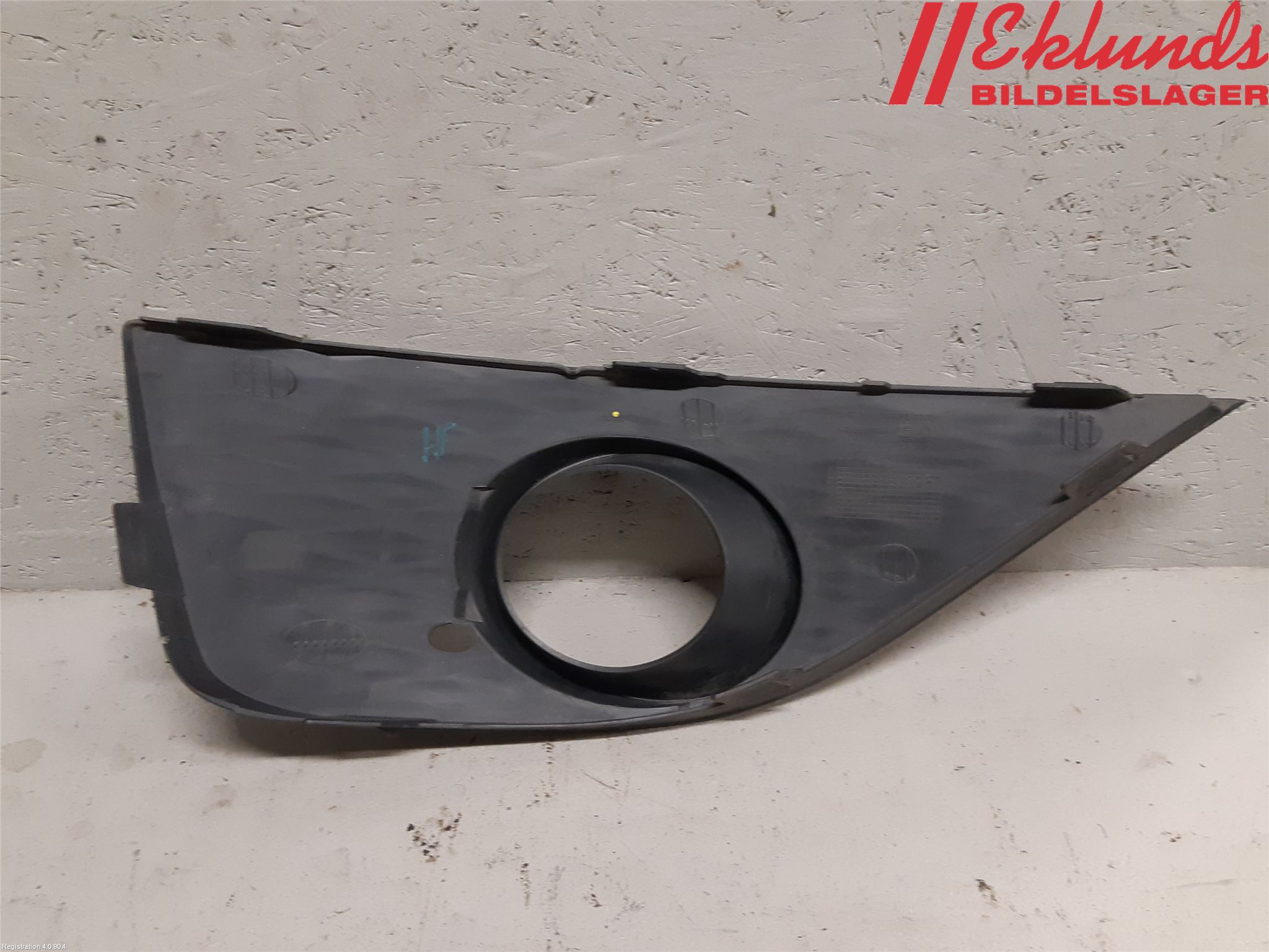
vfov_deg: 53.1
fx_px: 953
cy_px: 476
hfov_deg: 67.3
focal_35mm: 26
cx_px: 634
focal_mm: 3.93
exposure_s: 1/50
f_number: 1.7
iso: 200
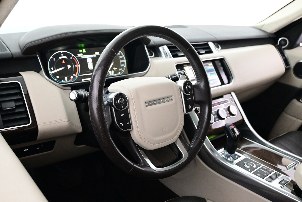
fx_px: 283
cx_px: 151
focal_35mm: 34
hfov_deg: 56.1
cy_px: 101
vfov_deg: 39.1
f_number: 4
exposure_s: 1/40
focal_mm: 22.5
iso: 4000
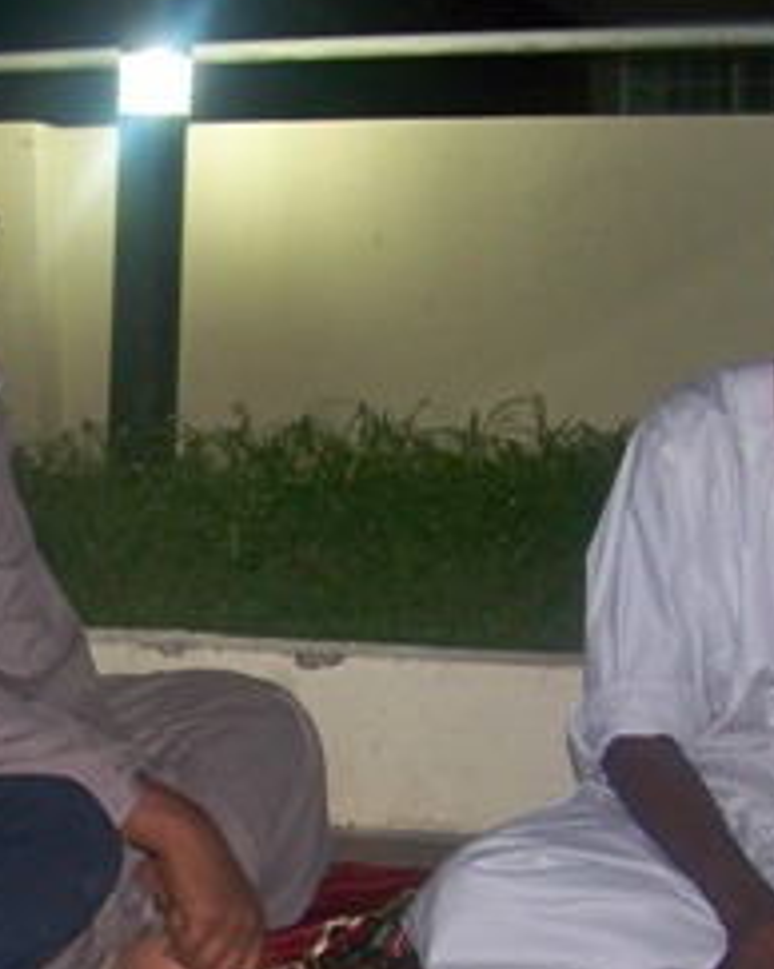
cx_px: 100
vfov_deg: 22.2
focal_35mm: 85
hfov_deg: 17.8
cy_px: 766
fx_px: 2437
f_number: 2.8
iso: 200
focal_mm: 5.85
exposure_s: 1/30
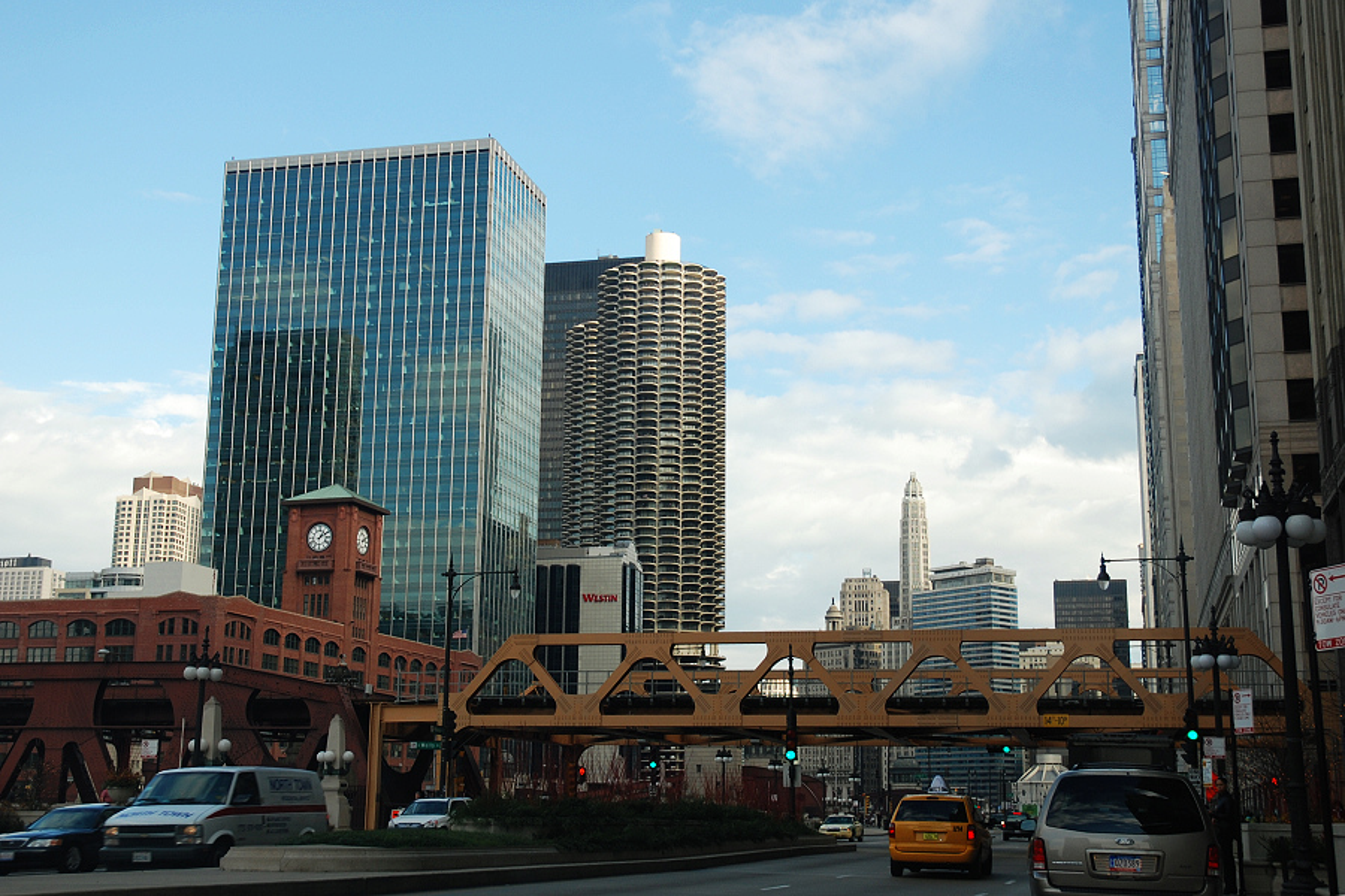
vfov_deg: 30.8
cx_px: 672
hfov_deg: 45.0
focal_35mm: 44
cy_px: 448
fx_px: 1625
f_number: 5
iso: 100
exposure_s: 1/160
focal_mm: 29
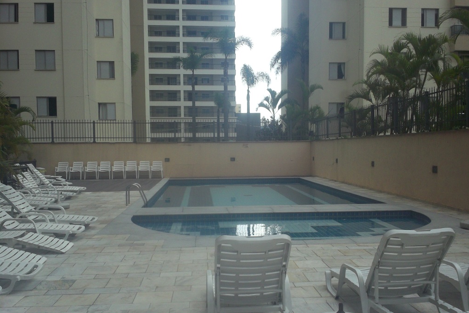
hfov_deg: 48.5
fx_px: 521
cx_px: 234
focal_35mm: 40
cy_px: 171
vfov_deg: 33.4
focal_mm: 6.3
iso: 80
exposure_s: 1/320
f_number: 4.5
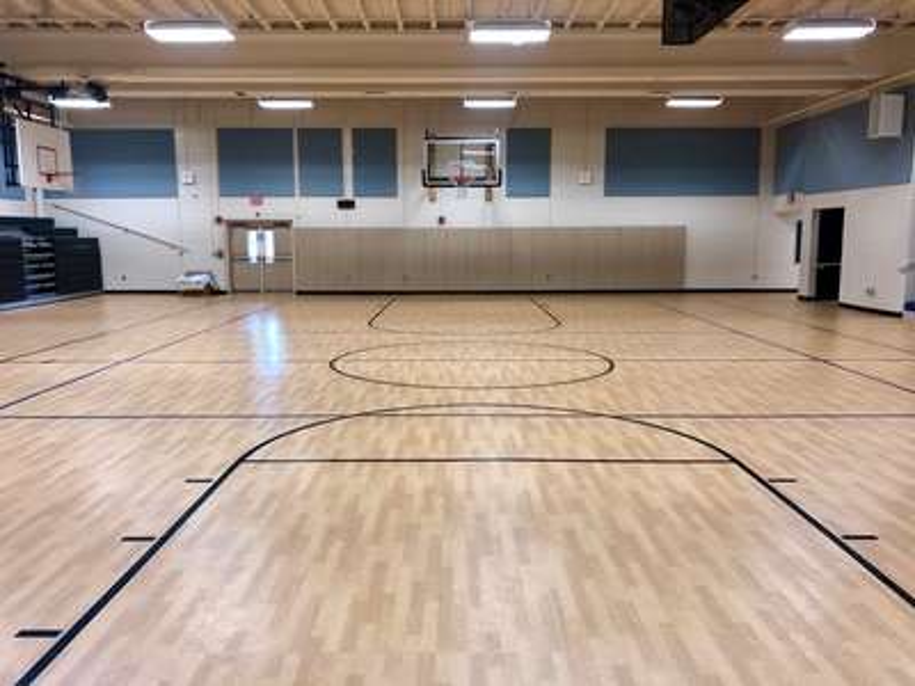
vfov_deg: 49.7
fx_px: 740
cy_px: 343
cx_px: 458
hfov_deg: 63.4
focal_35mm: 28
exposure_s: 1/30
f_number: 1.8
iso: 40
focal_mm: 4
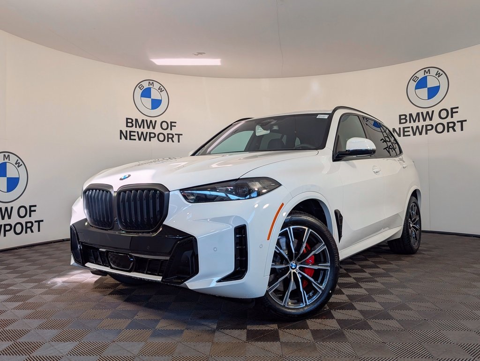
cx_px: 240
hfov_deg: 71.5
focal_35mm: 24
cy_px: 180
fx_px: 333
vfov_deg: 56.9
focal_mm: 6.9
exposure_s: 1/1961
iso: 24
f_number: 1.68
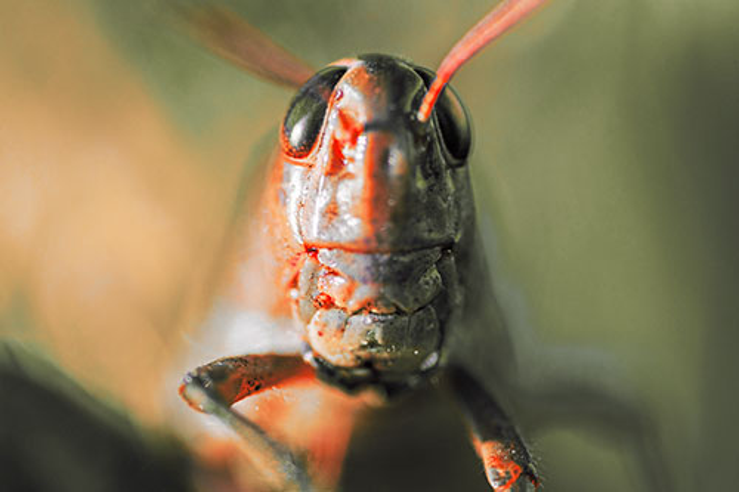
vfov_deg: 6.5
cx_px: 370
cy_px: 246
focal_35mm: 210
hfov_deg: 9.8
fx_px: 4309
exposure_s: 1/250
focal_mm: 210
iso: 450
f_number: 11
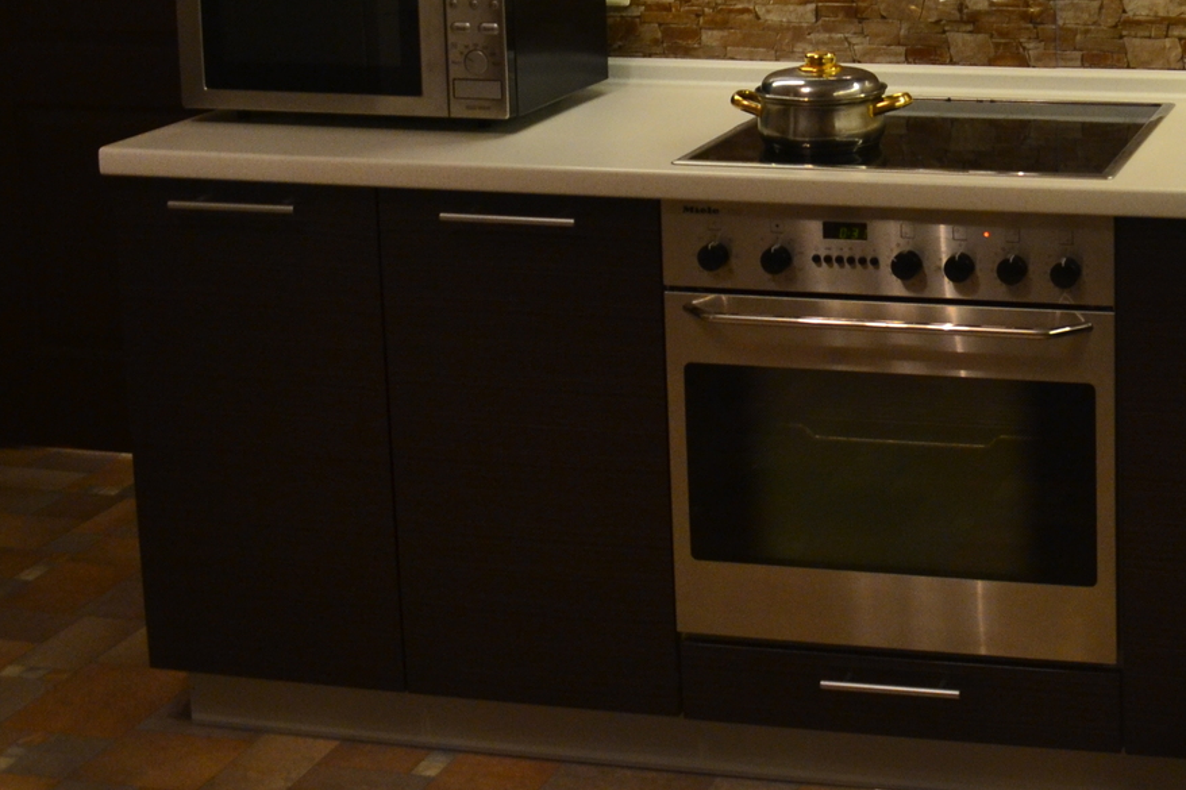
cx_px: 1162
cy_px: -47
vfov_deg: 20.7
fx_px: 2075
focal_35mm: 63
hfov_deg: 29.9
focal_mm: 18
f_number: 6.3
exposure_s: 1/15
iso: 640
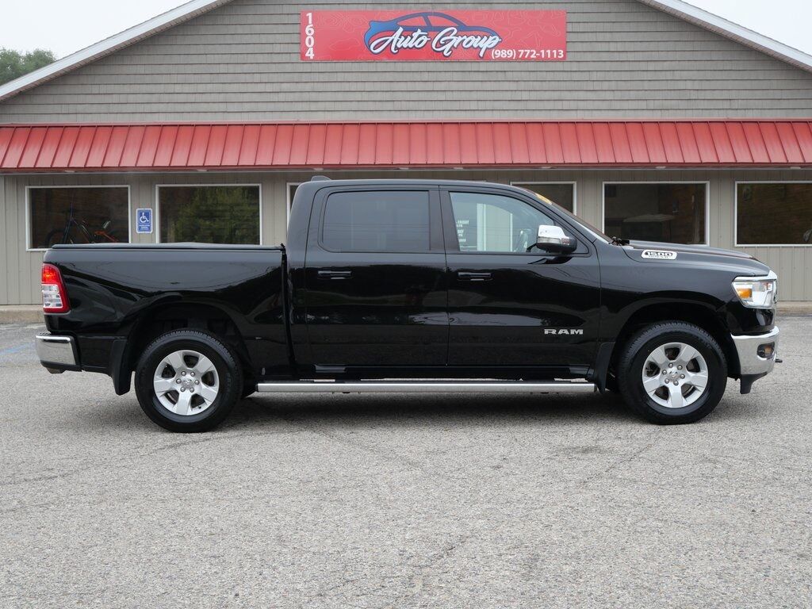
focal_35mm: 46
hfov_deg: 41.2
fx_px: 1079
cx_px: 406
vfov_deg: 31.5
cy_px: 304
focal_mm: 23
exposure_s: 1/60
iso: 200
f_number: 4.9
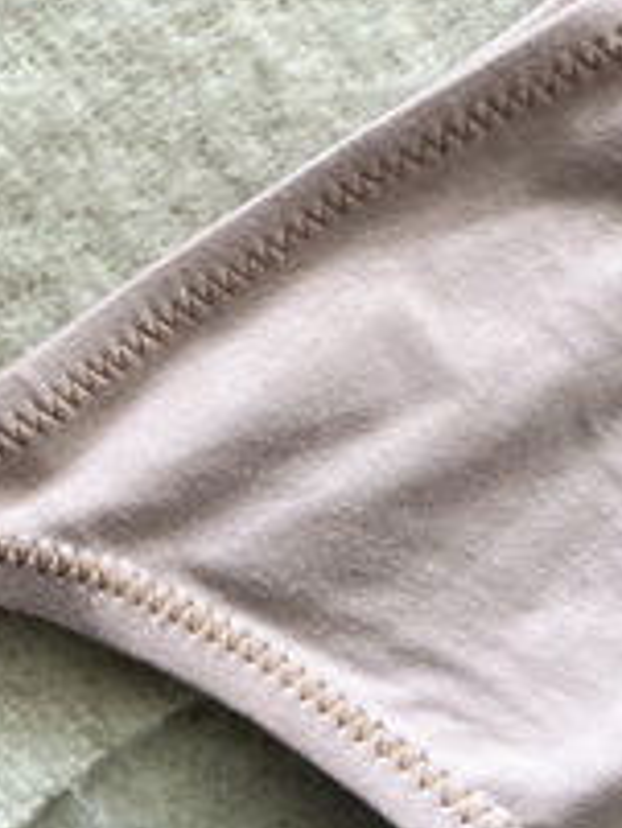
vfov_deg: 27.3
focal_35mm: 69
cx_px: -194
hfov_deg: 19.6
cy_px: 117
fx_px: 1651
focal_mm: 5.1
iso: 400
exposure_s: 1/60
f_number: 1.6
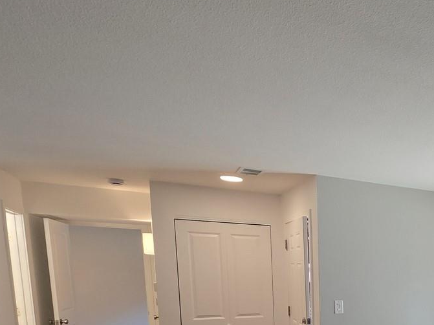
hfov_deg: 46.2
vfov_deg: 40.4
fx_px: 389
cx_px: 458
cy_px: 317
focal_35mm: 31
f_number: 2.2
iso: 80
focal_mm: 2.2
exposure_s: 1/60
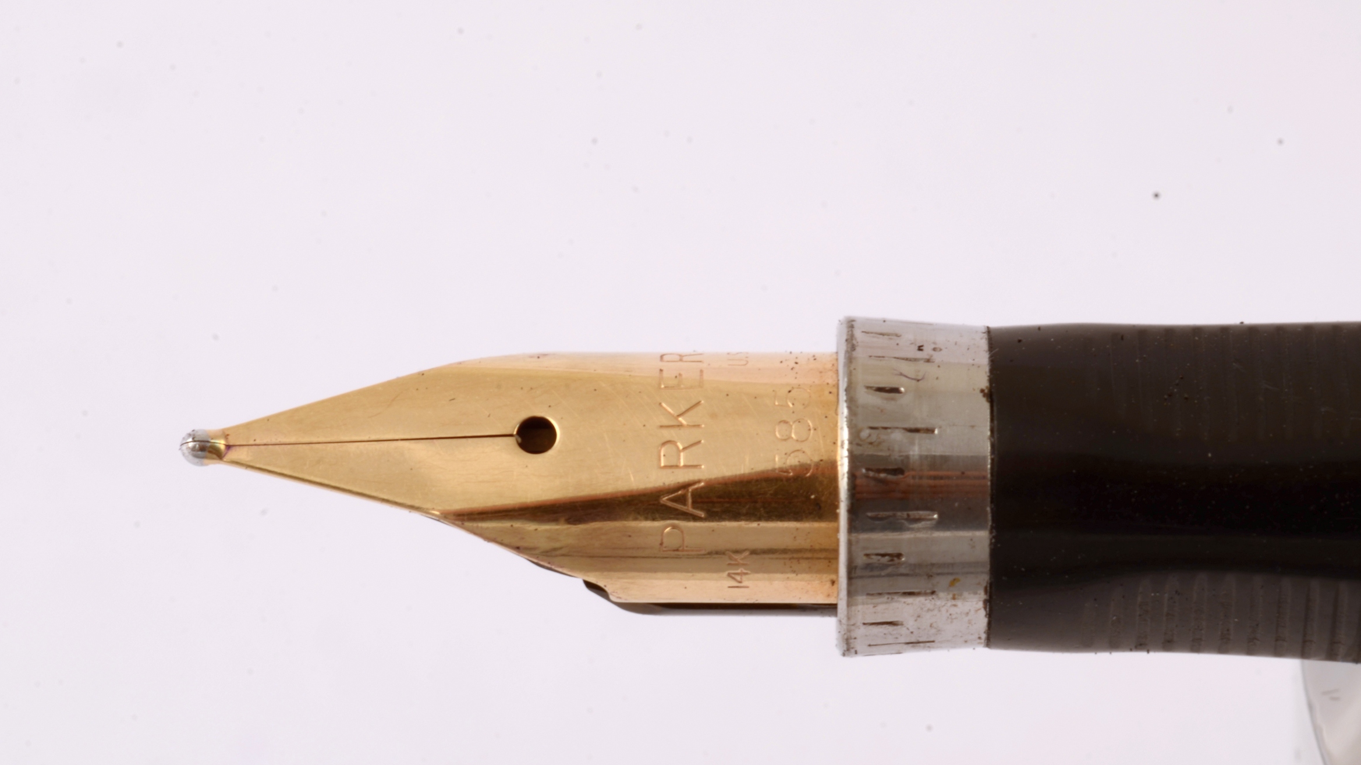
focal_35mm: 174
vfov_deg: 7.0
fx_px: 6263
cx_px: 654
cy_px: 435
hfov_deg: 12.4
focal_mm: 105
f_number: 29
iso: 100
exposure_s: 1/4
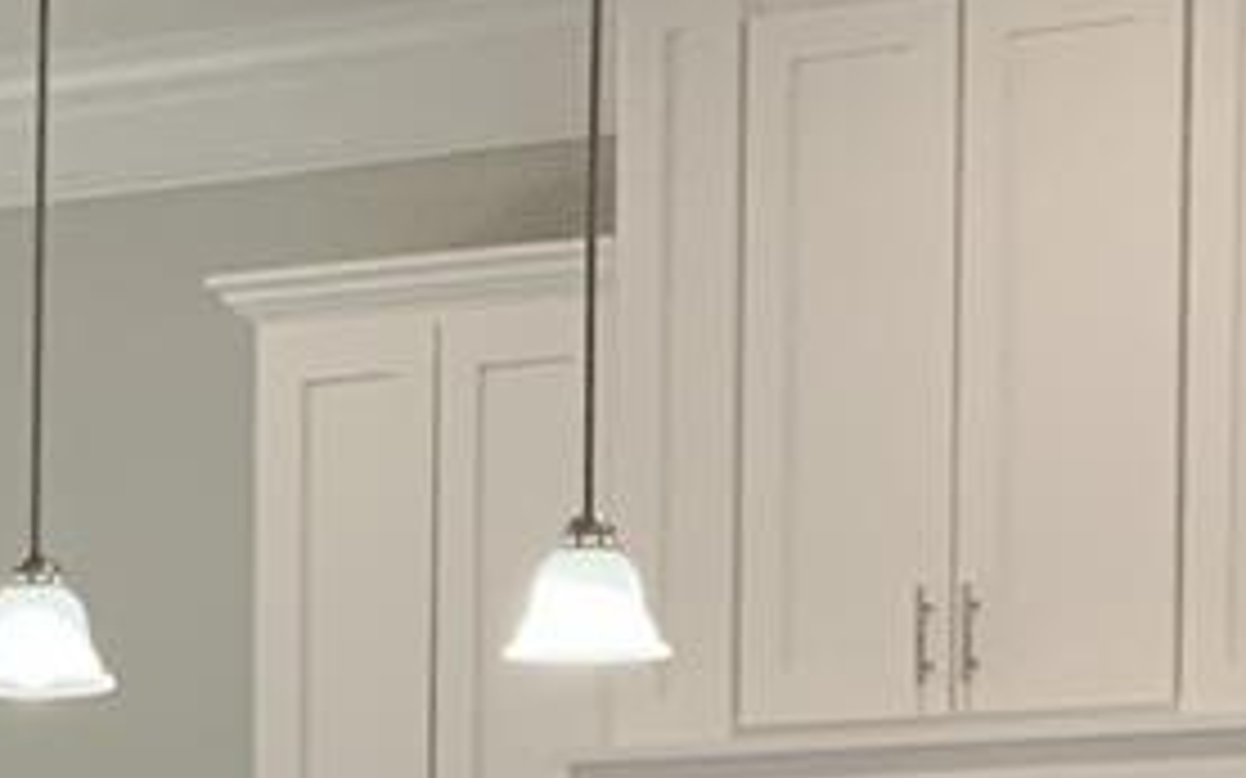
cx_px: 18
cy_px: 1682
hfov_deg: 9.2
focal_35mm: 227
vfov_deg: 5.6
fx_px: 7707
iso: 40
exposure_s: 1/60
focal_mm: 3
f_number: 1.8
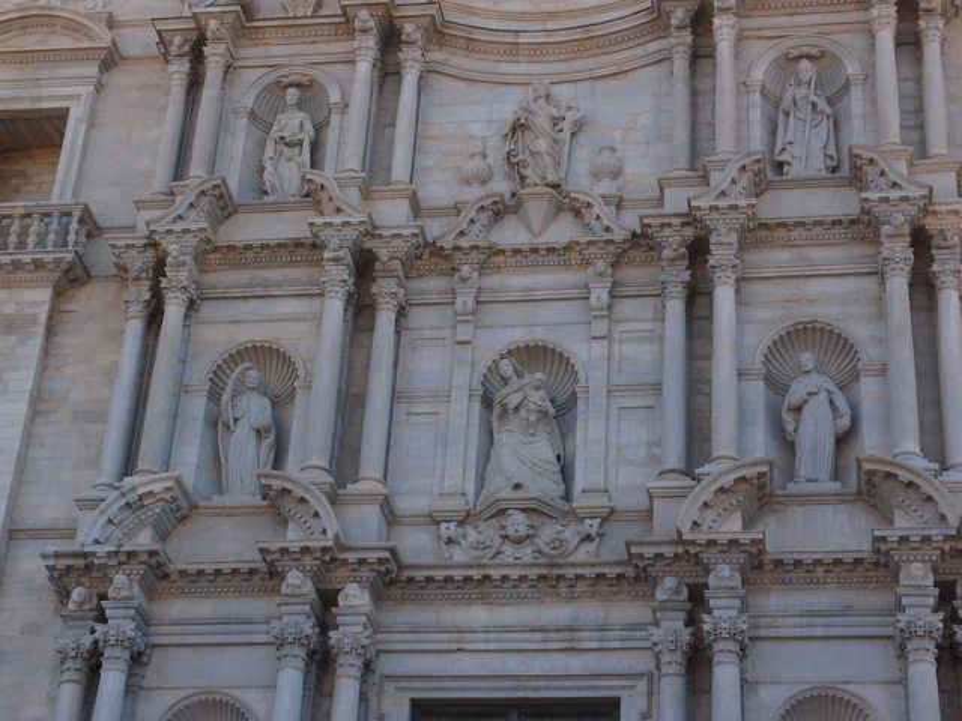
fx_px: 1973
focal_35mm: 71
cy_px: 360
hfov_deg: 27.4
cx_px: 481
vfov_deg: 20.7
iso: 250
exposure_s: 1/800
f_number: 4.5
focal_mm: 15.27
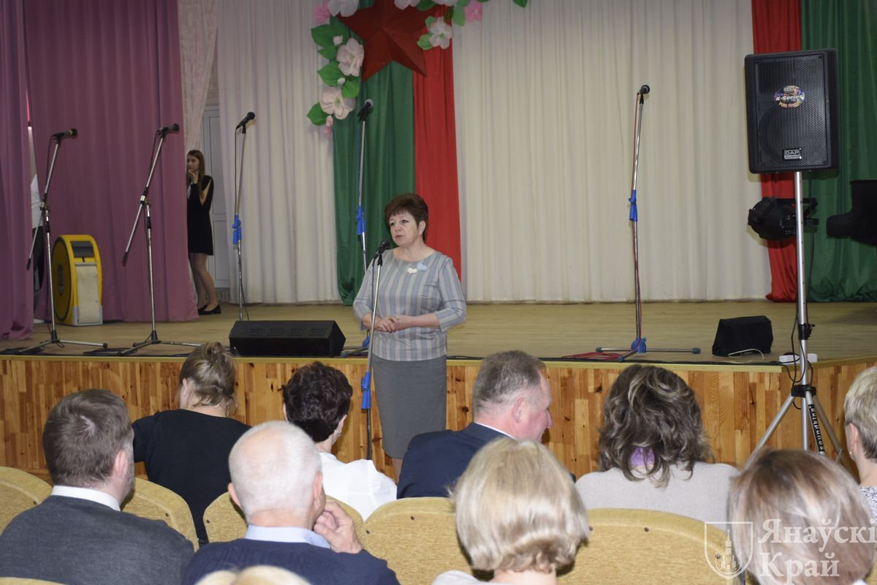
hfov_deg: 37.9
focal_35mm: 52
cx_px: 438
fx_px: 1279
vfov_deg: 25.8
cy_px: 292
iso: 800
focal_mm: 35
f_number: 4.2
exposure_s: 1/80
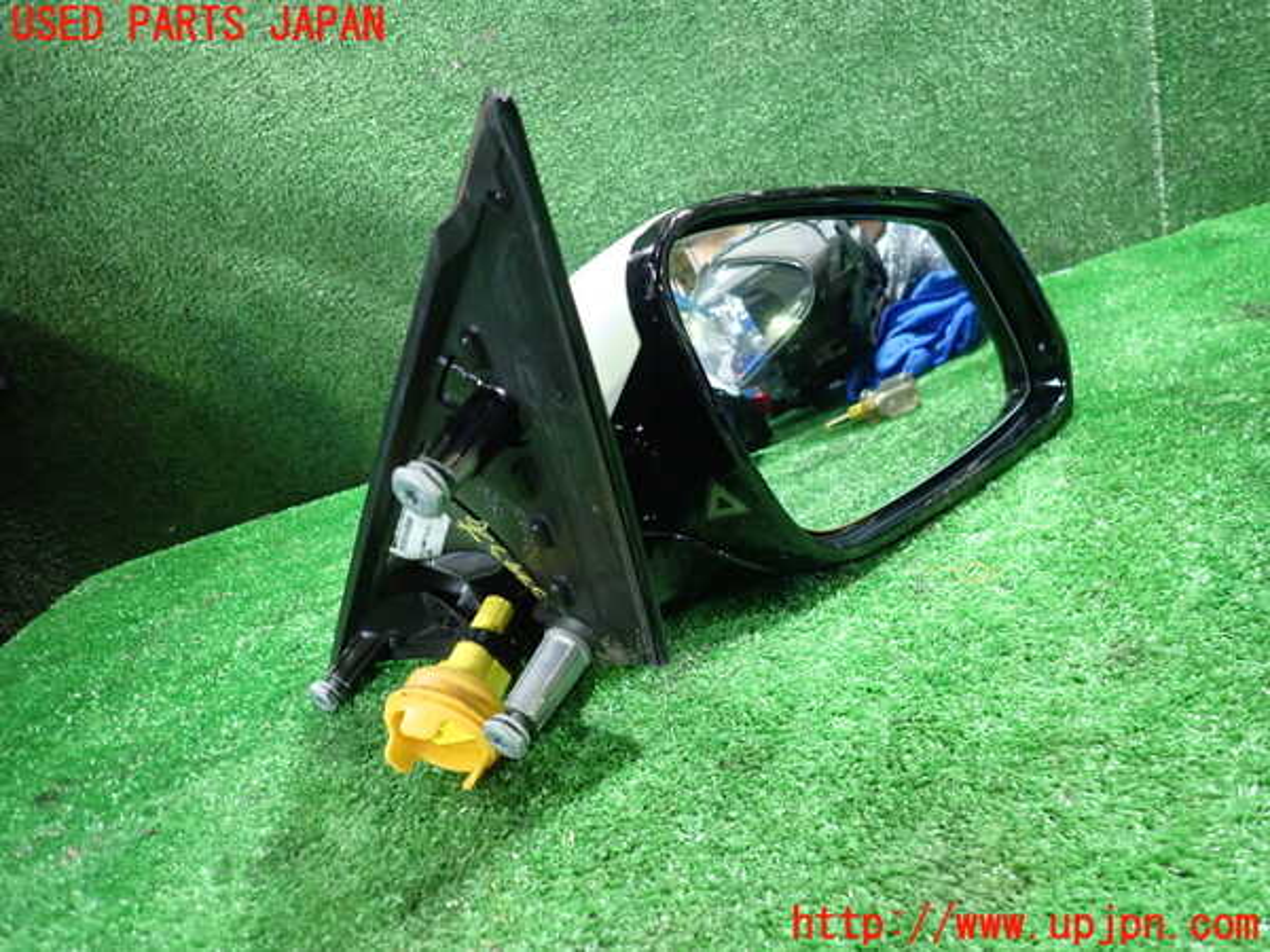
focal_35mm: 25
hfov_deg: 69.4
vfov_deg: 54.9
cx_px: 635
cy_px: 476
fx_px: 917
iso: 640
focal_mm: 4.5
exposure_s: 1/30
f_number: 2
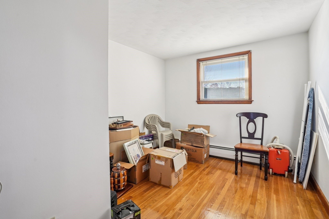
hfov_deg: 96.7
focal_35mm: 16
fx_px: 146
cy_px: 110
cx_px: 164
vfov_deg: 73.7
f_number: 8
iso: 800
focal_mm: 16
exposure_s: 1/30
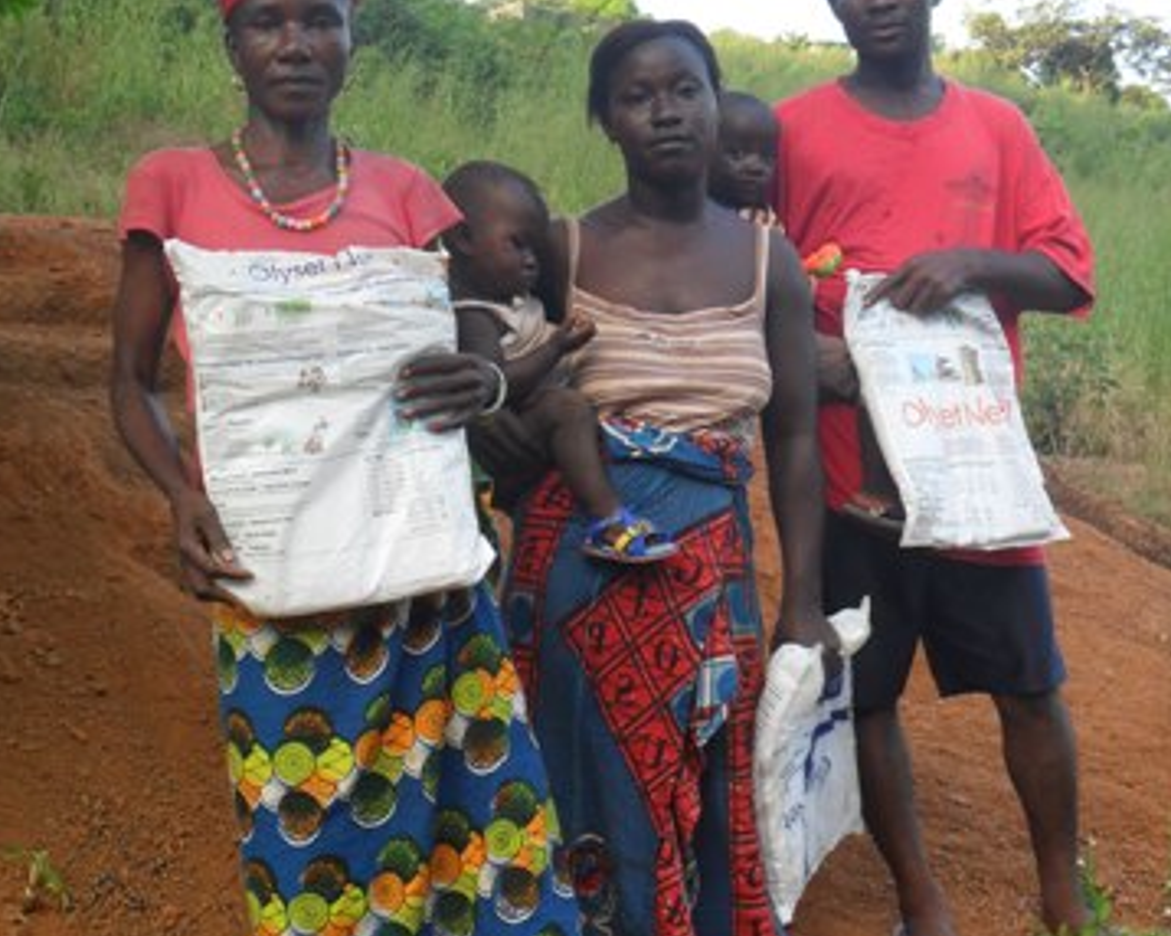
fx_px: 2078
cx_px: 584
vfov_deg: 25.2
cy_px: 655
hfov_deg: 31.5
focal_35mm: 60
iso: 100
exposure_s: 1/60
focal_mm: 7.8
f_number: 4.5
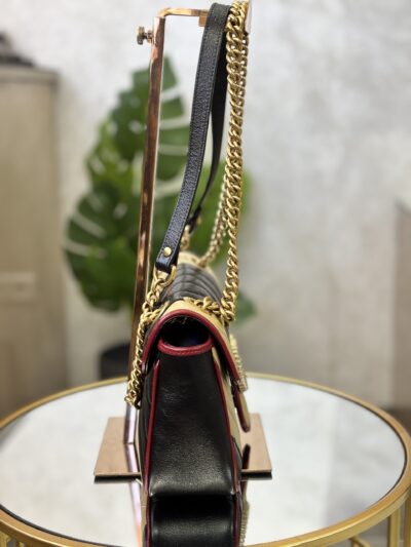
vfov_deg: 36.8
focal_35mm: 52
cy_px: 274
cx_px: 206
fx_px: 823
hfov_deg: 28.0
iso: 40
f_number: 1.6
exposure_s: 1/50
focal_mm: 5.96
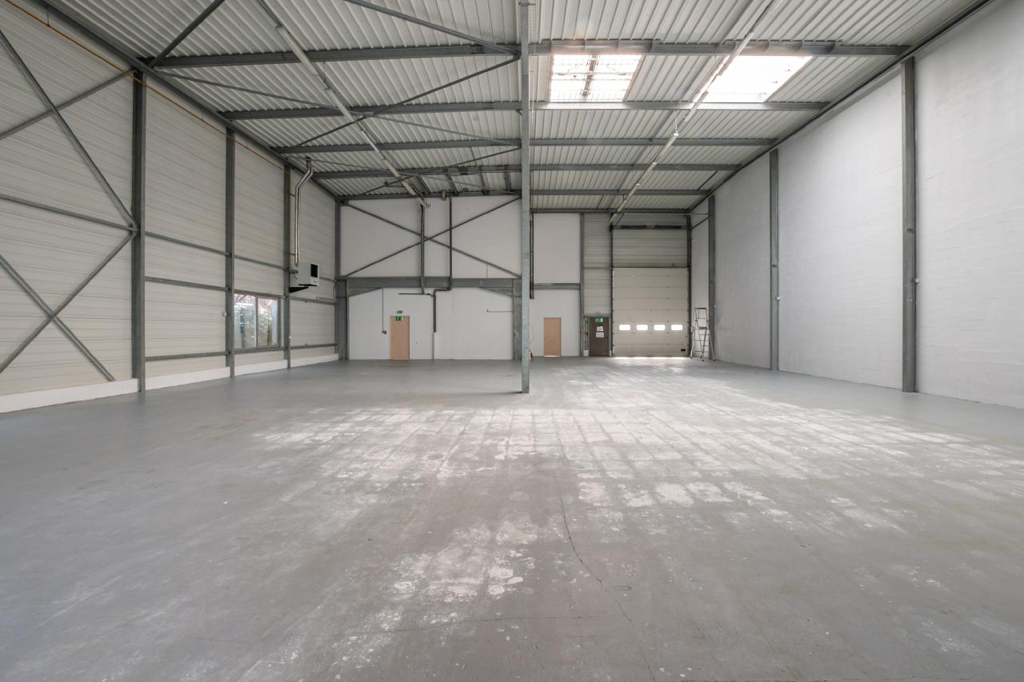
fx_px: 427
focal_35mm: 15
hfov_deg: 100.4
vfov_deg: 77.3
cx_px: 512
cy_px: 341
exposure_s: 1/3
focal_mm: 10
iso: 200
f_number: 16
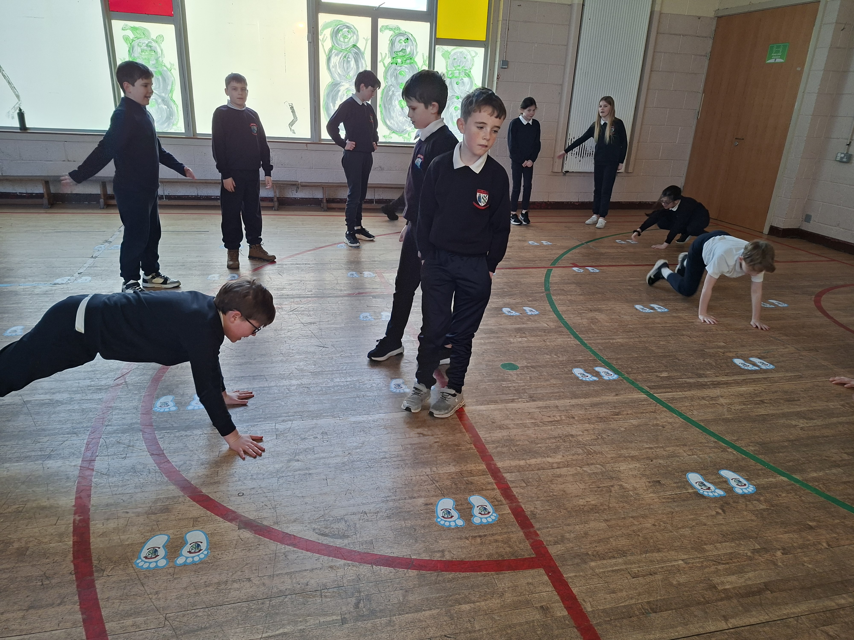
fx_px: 567
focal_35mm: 23
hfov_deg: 73.9
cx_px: 427
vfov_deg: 58.9
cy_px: 320
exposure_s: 1/100
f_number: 1.8
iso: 80
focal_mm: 5.54
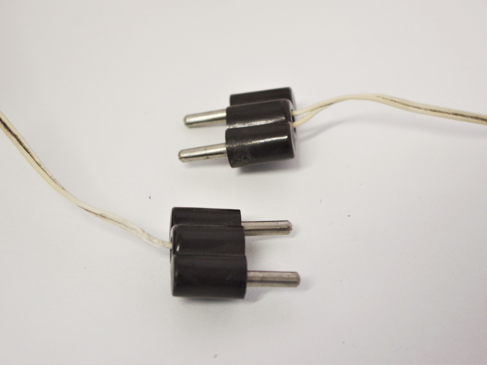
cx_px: 243
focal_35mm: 65
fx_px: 914
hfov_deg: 29.8
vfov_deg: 22.6
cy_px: 183
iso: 800
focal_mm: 40
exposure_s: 1/80
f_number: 4.5
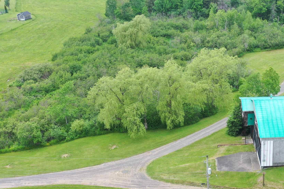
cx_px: 235
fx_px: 410
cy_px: 128
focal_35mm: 52
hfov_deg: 36.6
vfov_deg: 25.8
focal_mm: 10.26
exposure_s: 1/120
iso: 100
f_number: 4.5
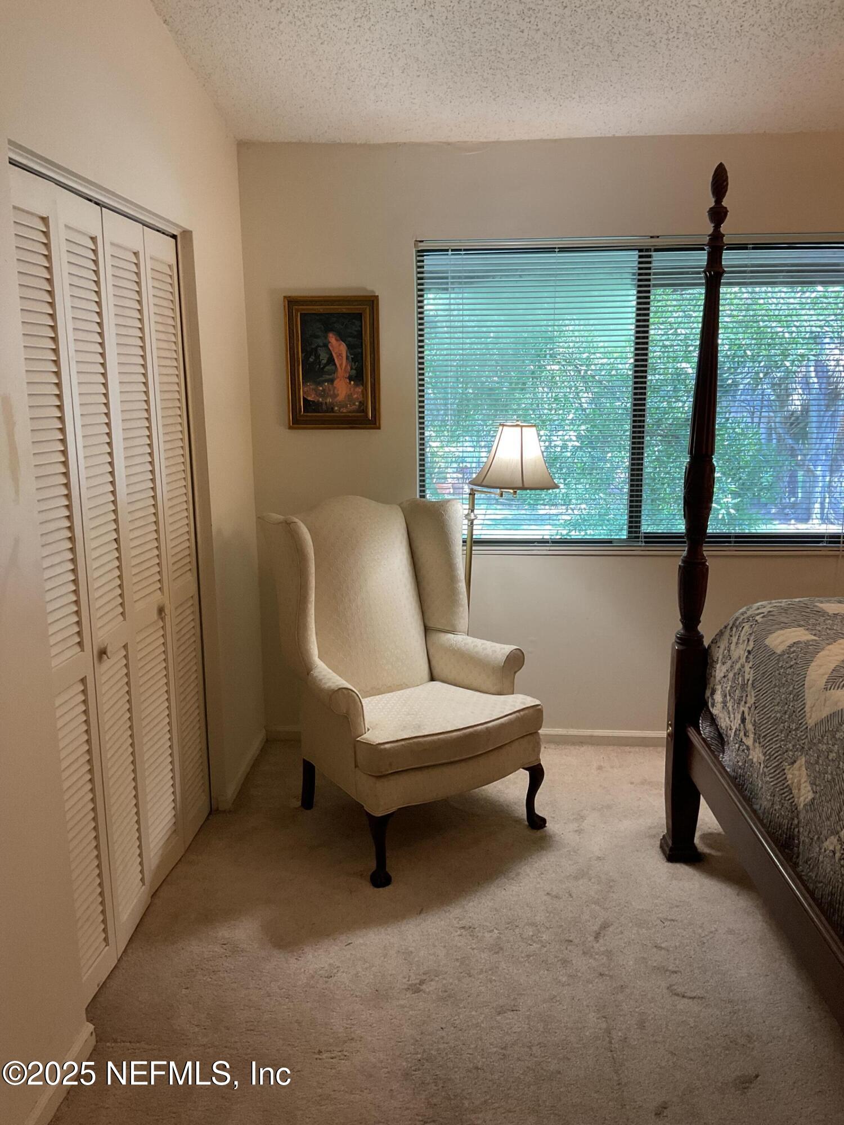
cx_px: 422
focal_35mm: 29
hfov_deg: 48.2
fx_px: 943
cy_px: 562
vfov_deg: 61.7
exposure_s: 1/60
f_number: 1.8
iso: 64
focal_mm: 3
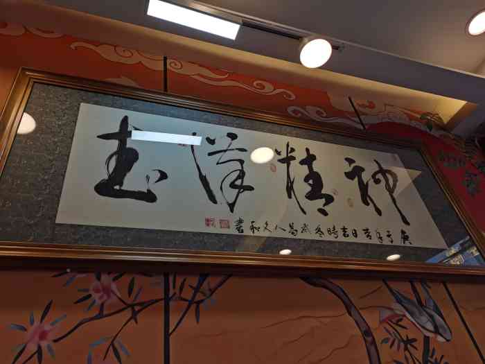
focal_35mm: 27
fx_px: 378
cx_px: 242
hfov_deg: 65.3
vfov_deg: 51.4
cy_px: 182
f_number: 1.8
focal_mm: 5.58
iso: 50
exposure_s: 1/256
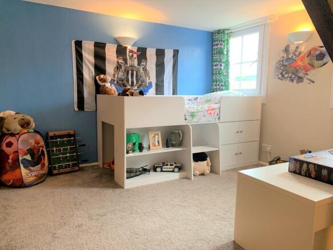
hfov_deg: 67.3
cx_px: 166
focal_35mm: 26
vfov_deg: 53.0
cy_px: 125
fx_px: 250
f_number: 1.8
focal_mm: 4.25
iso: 160
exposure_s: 1/50
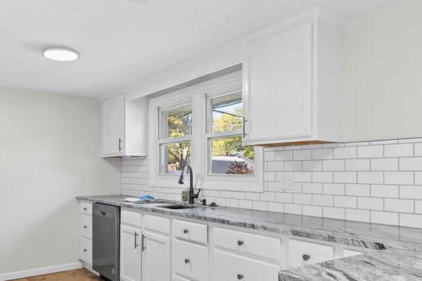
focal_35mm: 29
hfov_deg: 62.7
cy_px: 171
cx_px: 156
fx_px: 340
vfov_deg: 44.6
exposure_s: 1/20
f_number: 7.1
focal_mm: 17
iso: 1250
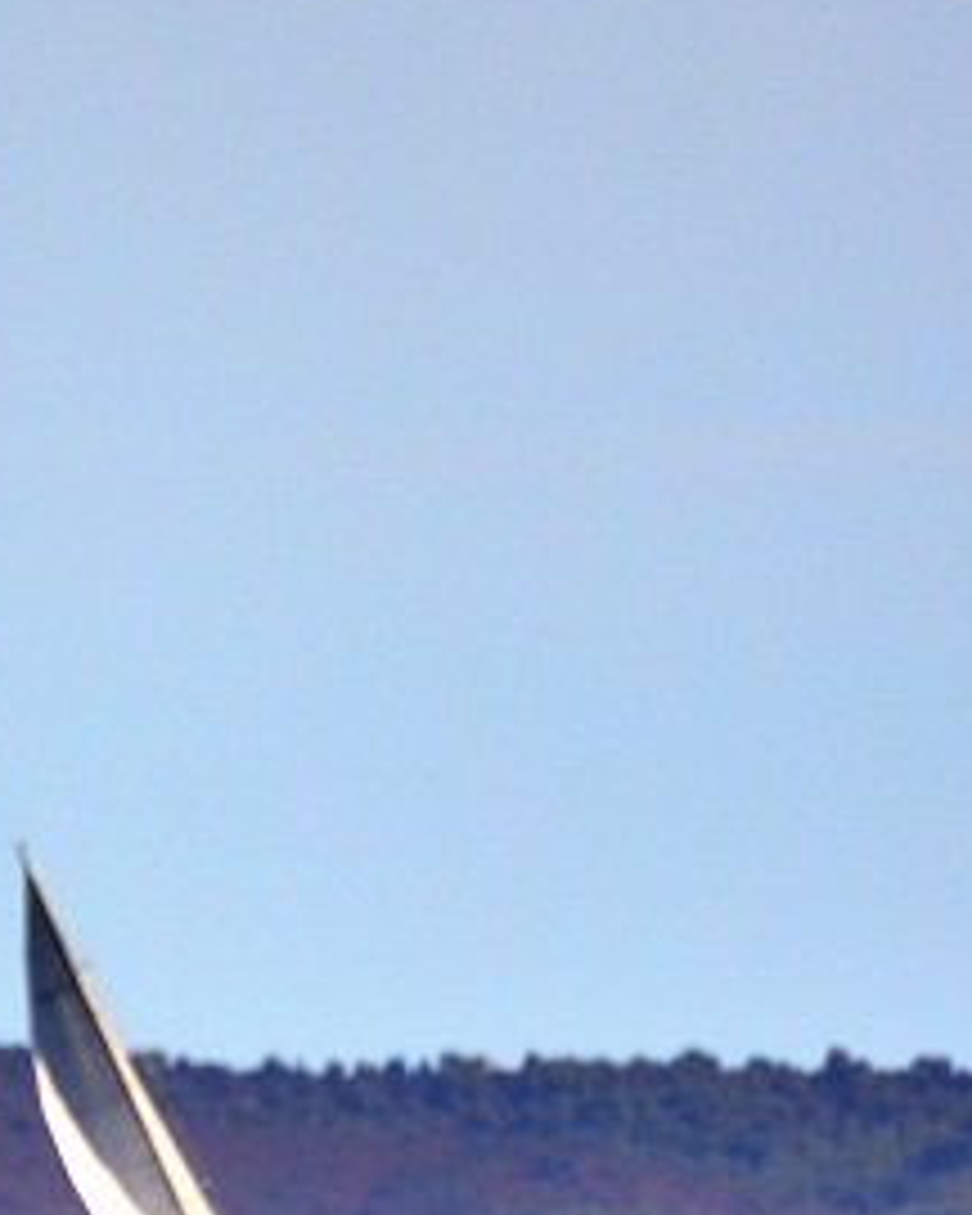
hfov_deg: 1.0
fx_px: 56097
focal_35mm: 1560
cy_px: 1096
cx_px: 97
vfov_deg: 1.2
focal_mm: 300
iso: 640
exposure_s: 1/4000
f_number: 5.6
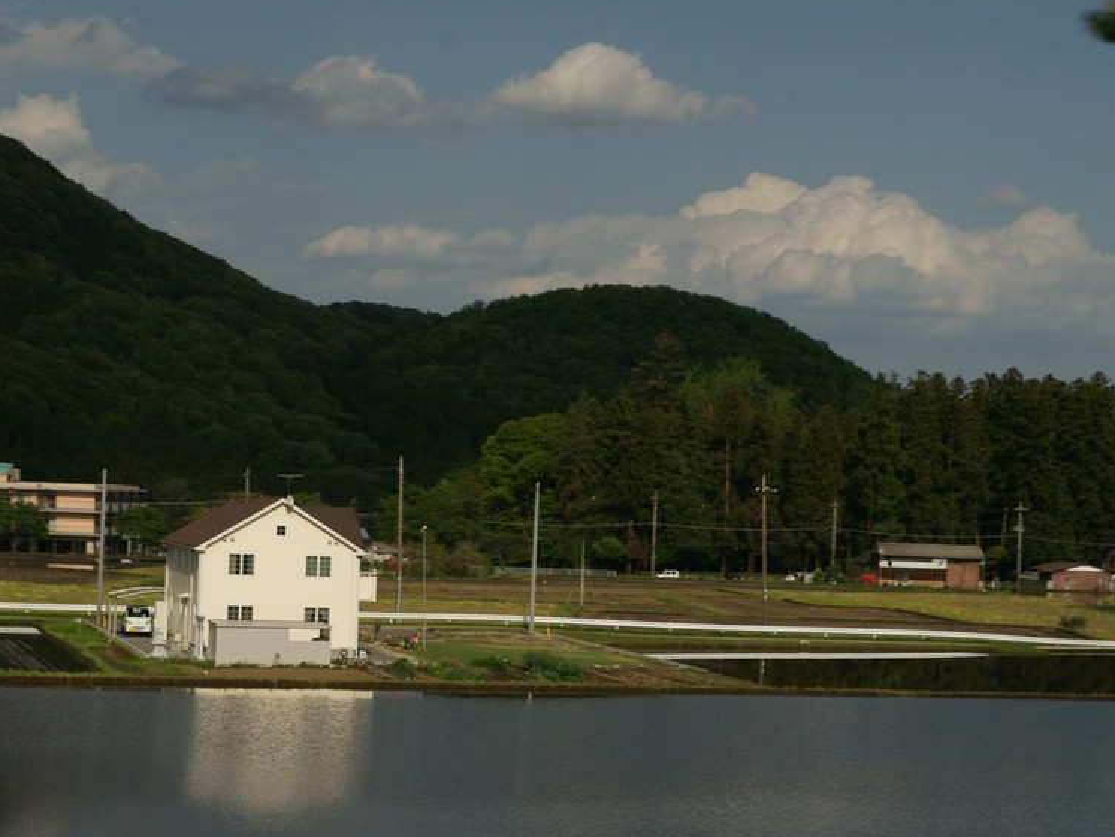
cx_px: 451
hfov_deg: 22.0
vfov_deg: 16.6
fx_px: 2868
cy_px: 556
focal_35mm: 89
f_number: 11
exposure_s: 1/250
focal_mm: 60
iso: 400
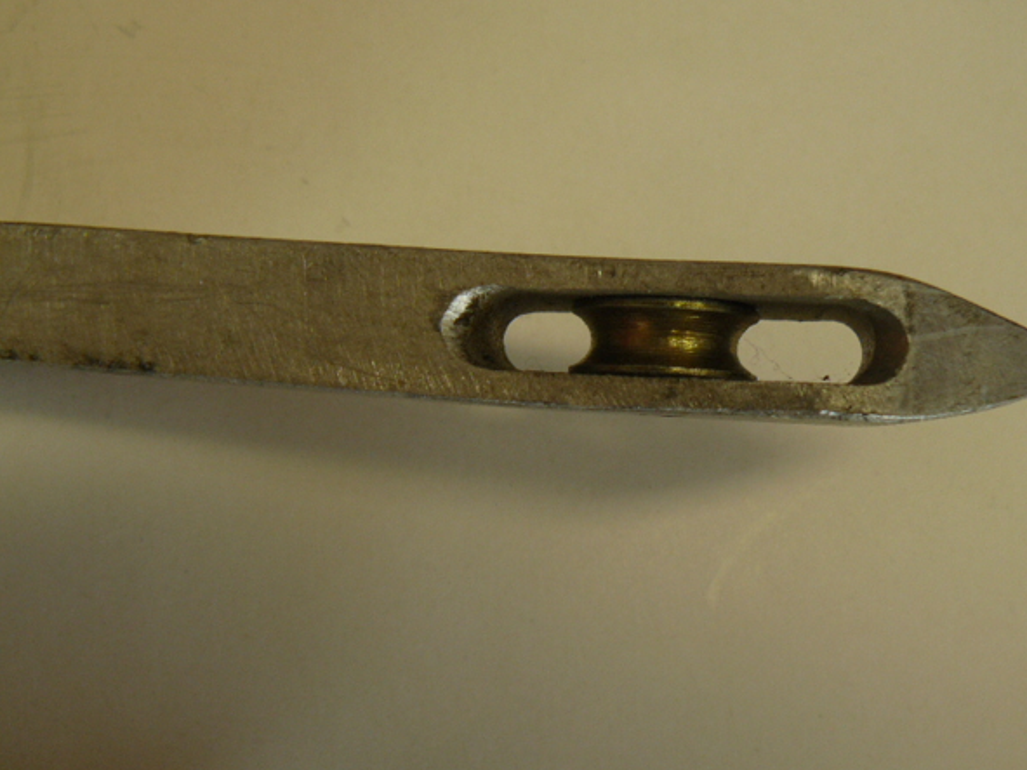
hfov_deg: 47.9
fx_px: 1157
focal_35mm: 39
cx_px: 537
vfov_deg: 36.8
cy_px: 363
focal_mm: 6
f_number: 2.8
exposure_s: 1/50
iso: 100
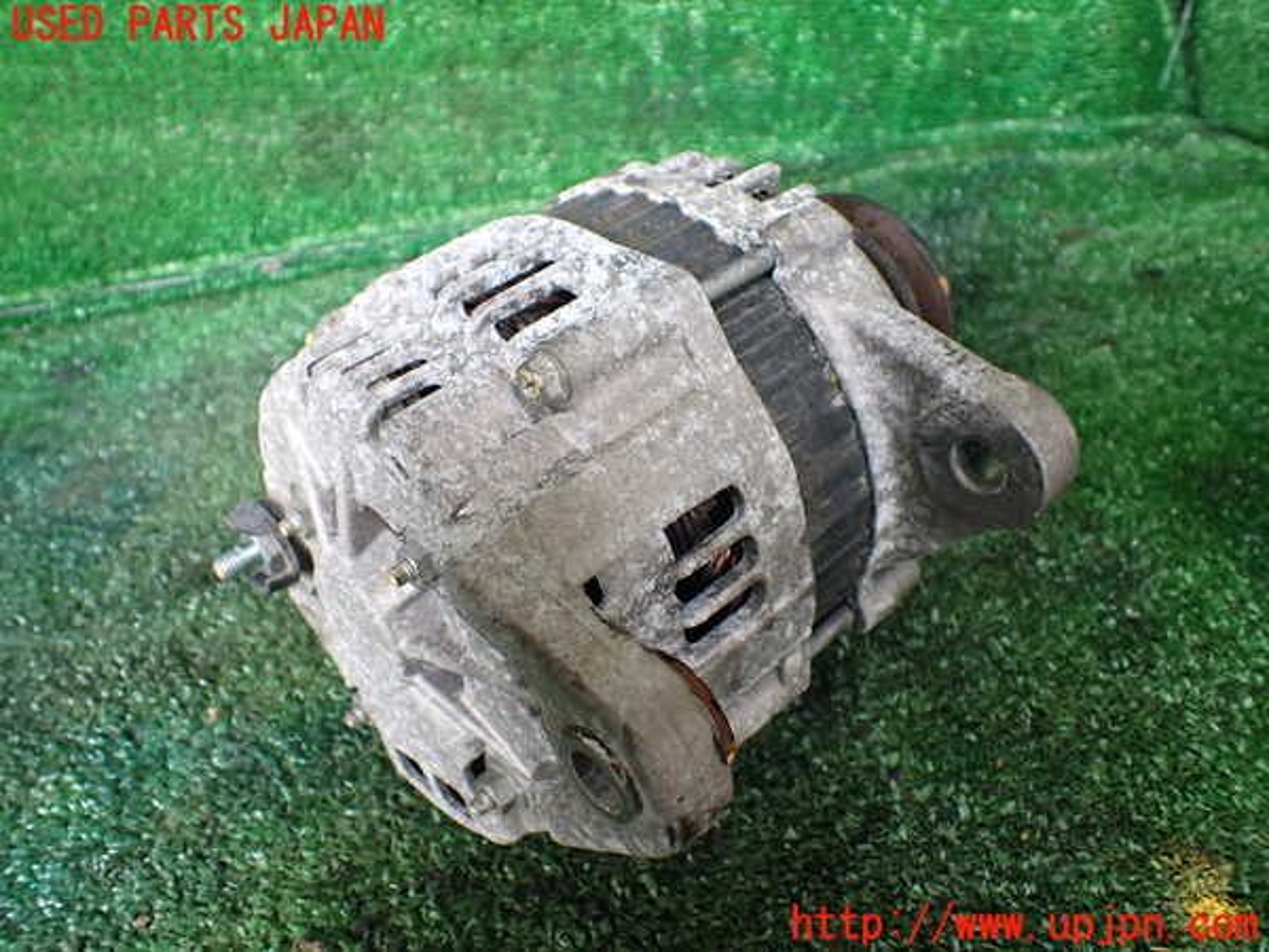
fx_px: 1100
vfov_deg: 46.8
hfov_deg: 60.0
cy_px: 476
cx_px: 634
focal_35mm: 30
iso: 400
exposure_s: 1/125
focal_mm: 5.4
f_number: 2.3
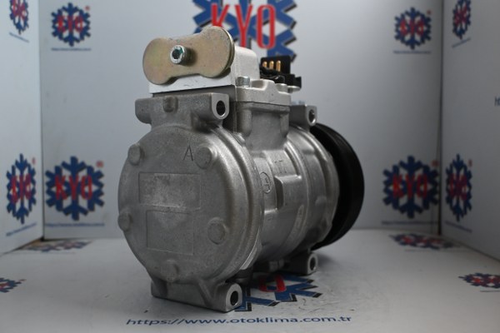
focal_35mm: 34
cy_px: 166
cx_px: 250
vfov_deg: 38.4
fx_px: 479
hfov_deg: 55.1
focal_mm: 23
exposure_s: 1/125
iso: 800
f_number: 4.2
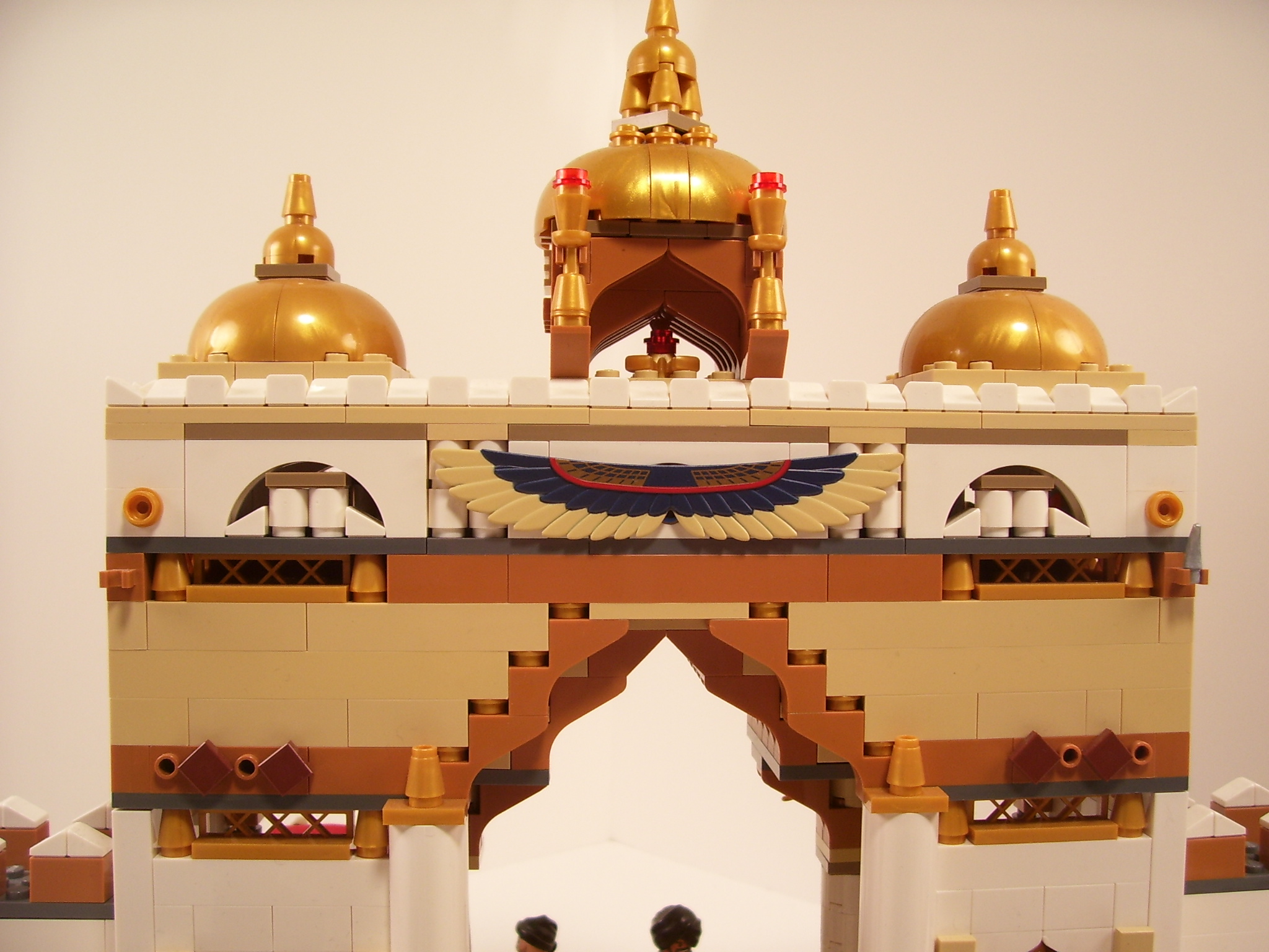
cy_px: 476
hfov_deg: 54.0
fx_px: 1246
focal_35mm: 34
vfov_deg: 41.8
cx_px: 634
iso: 80
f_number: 2.7
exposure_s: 1/60
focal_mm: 5.6
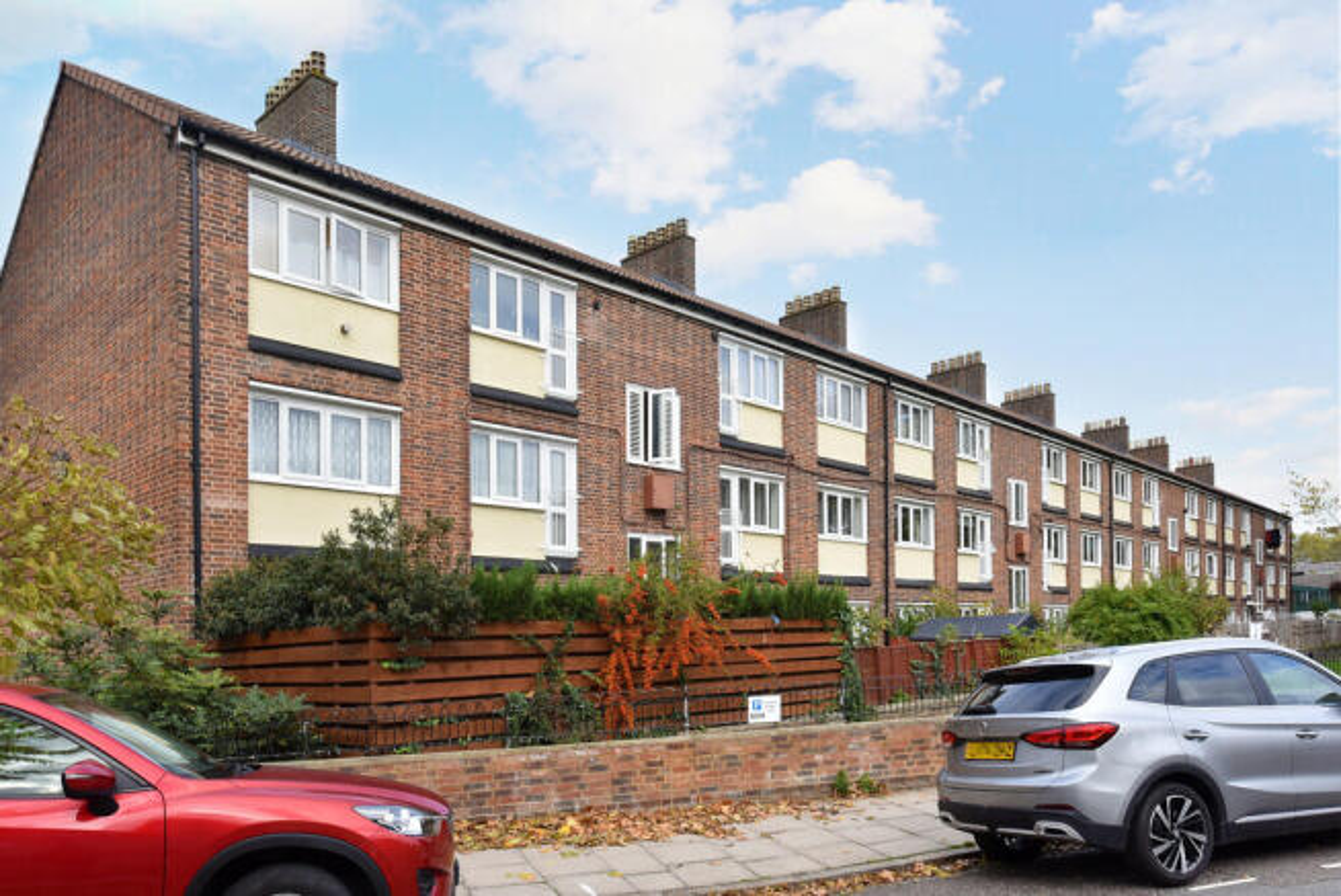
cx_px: 670
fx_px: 895
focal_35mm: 24
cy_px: 448
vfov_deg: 53.2
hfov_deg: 73.7
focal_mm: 24
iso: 100
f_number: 14
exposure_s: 1/40
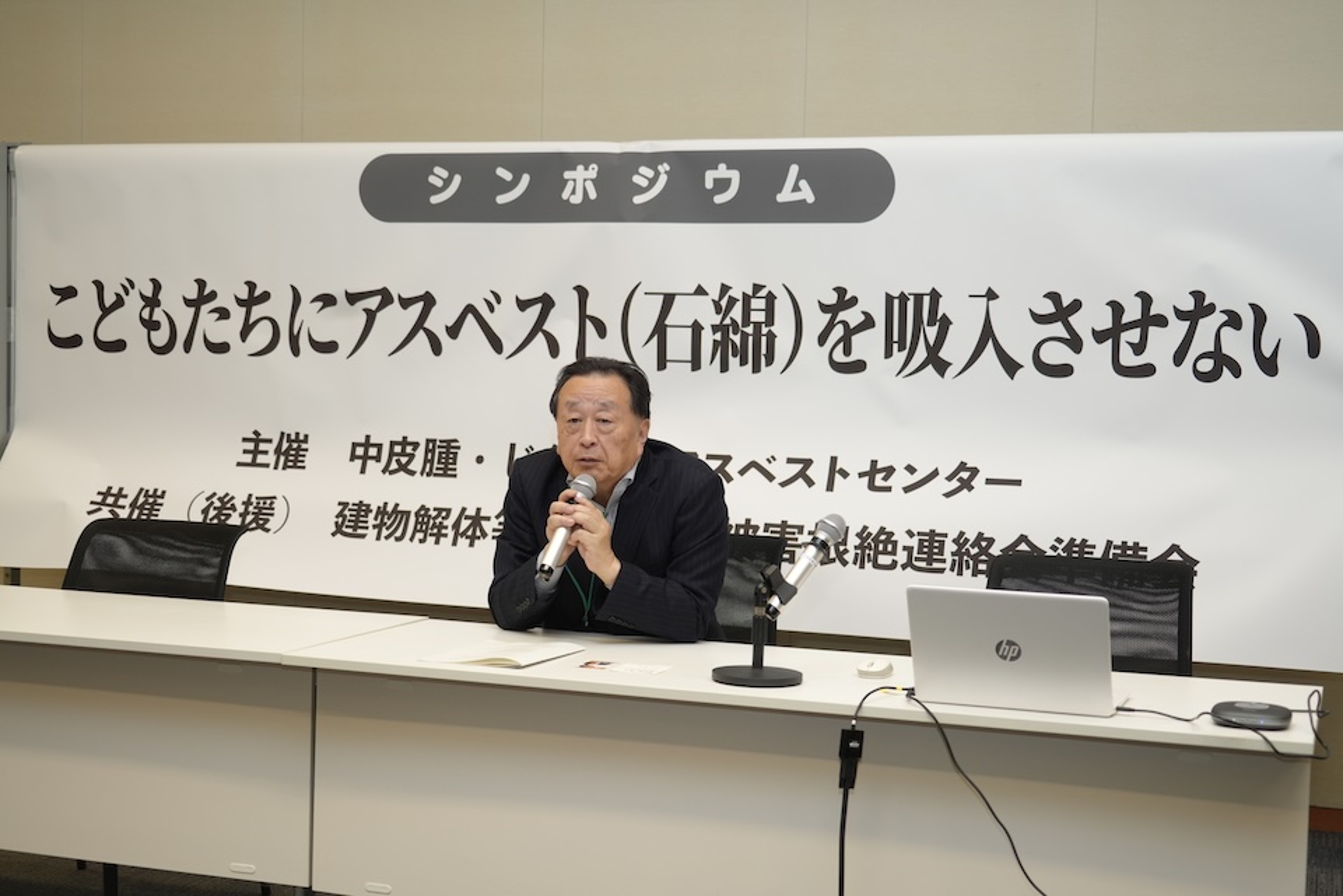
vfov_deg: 27.5
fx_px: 1828
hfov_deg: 40.3
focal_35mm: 49
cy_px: 448
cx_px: 672
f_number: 4.5
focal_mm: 49
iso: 640
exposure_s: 1/160
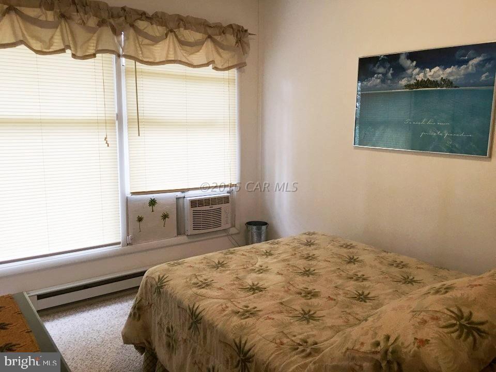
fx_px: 416
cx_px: 248
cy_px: 186
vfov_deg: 48.2
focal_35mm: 29
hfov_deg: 61.7
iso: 40
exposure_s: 1/15
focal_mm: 4.15
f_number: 2.2
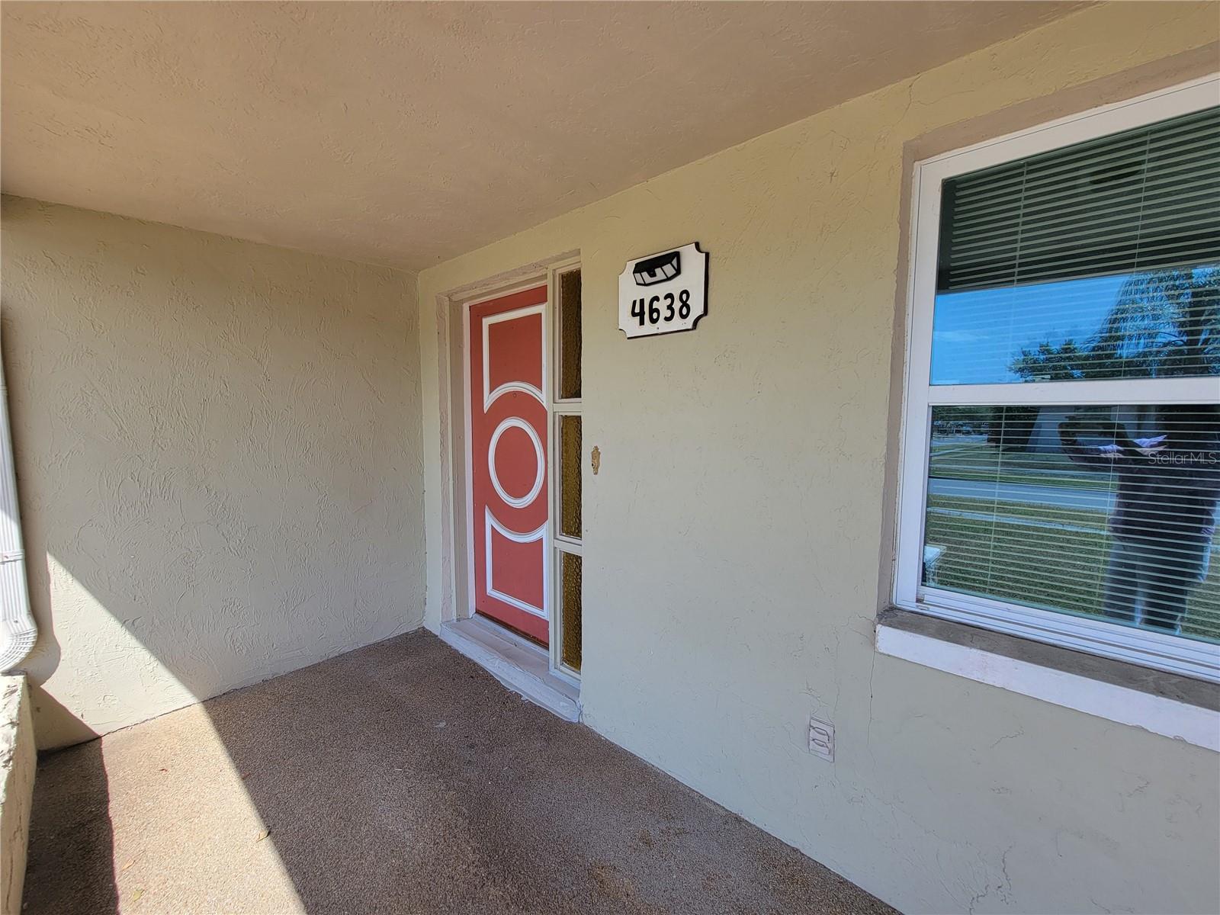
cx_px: 610
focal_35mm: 13
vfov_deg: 89.9
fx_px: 458
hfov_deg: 106.2
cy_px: 458
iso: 50
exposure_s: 1/447
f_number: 2.2
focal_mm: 2.2
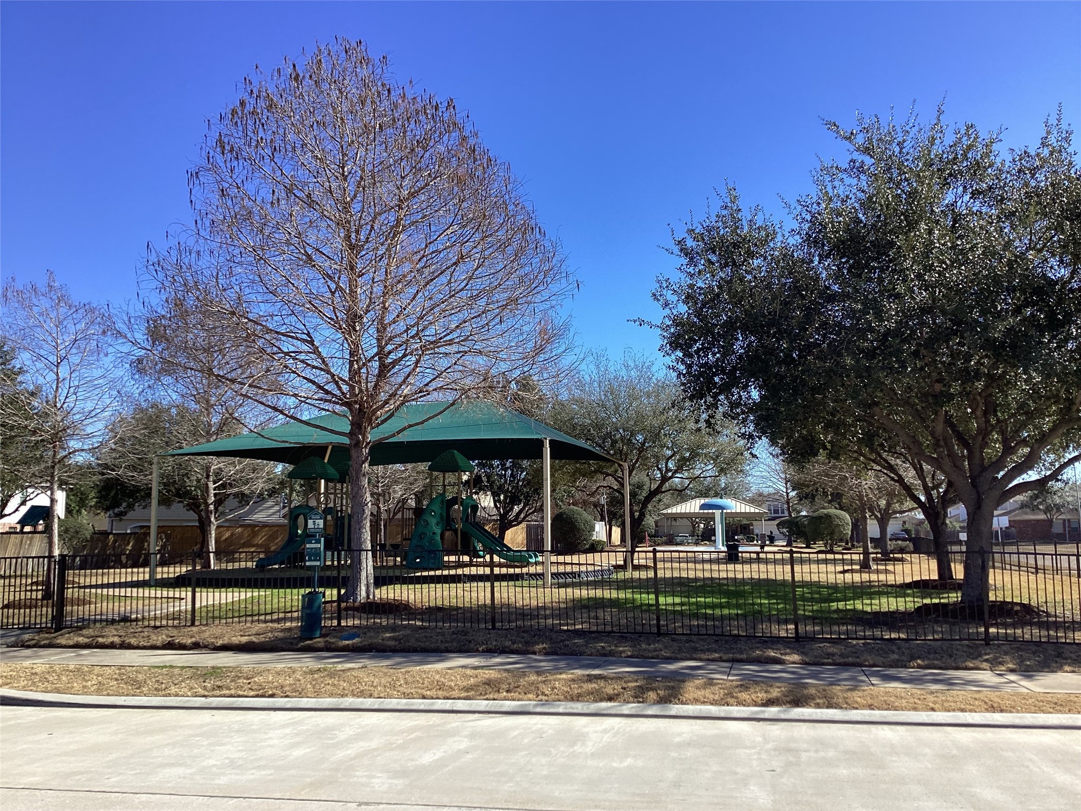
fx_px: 968
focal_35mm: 31
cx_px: 540
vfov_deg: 45.4
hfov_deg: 58.4
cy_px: 406
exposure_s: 1/1006
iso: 25
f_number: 2.4
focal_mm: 3.3
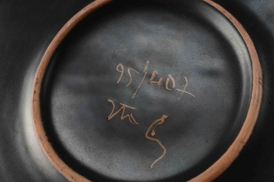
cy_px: 91
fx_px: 570
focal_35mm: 75
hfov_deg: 27.0
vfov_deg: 18.1
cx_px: 137
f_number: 13
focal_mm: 50
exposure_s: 1/80
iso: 100
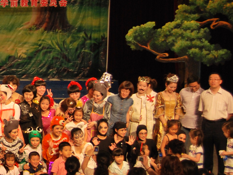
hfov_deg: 19.0
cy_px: 56
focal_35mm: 96
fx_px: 646
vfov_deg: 15.4
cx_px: -68
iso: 200
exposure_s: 1/100
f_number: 4
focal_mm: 20
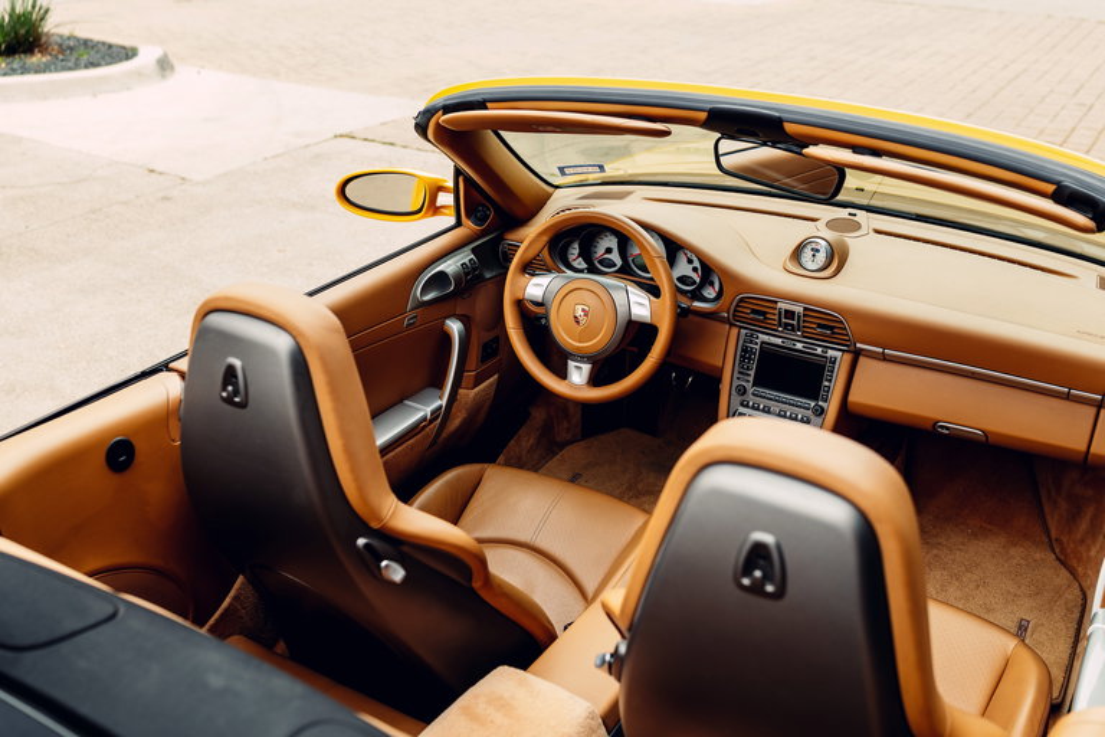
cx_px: 552
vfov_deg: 37.9
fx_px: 1074
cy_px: 368
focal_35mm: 35
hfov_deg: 54.4
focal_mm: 35
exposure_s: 1/50
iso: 250
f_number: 3.2
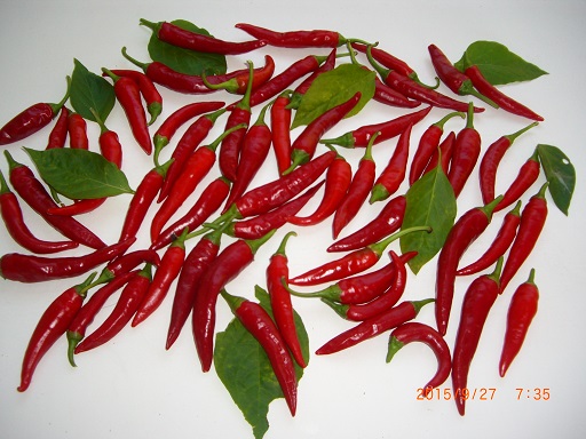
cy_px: 220
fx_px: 643
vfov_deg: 37.7
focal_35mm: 38
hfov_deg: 49.0
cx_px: 293
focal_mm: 7.9
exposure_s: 1/60
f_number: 2.8
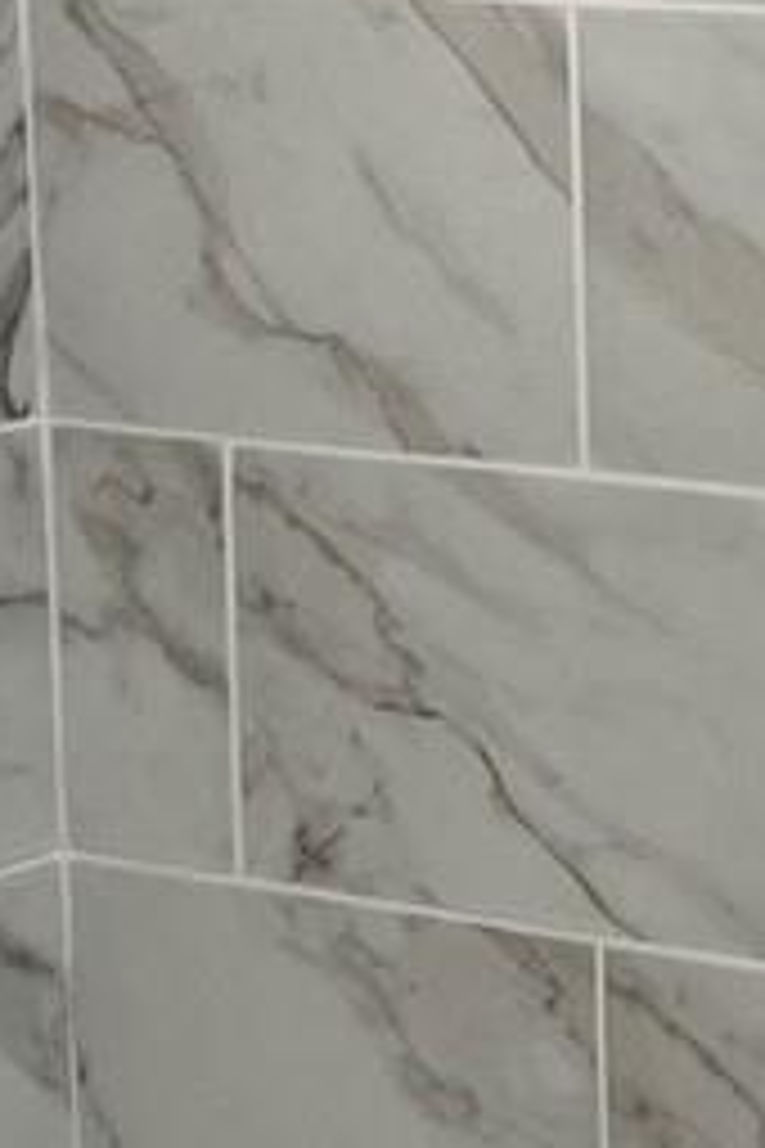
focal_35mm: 170
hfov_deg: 8.0
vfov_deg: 12.1
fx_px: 5418
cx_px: 770
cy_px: 500
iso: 80
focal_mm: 4.2
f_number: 1.6
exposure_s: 1/60
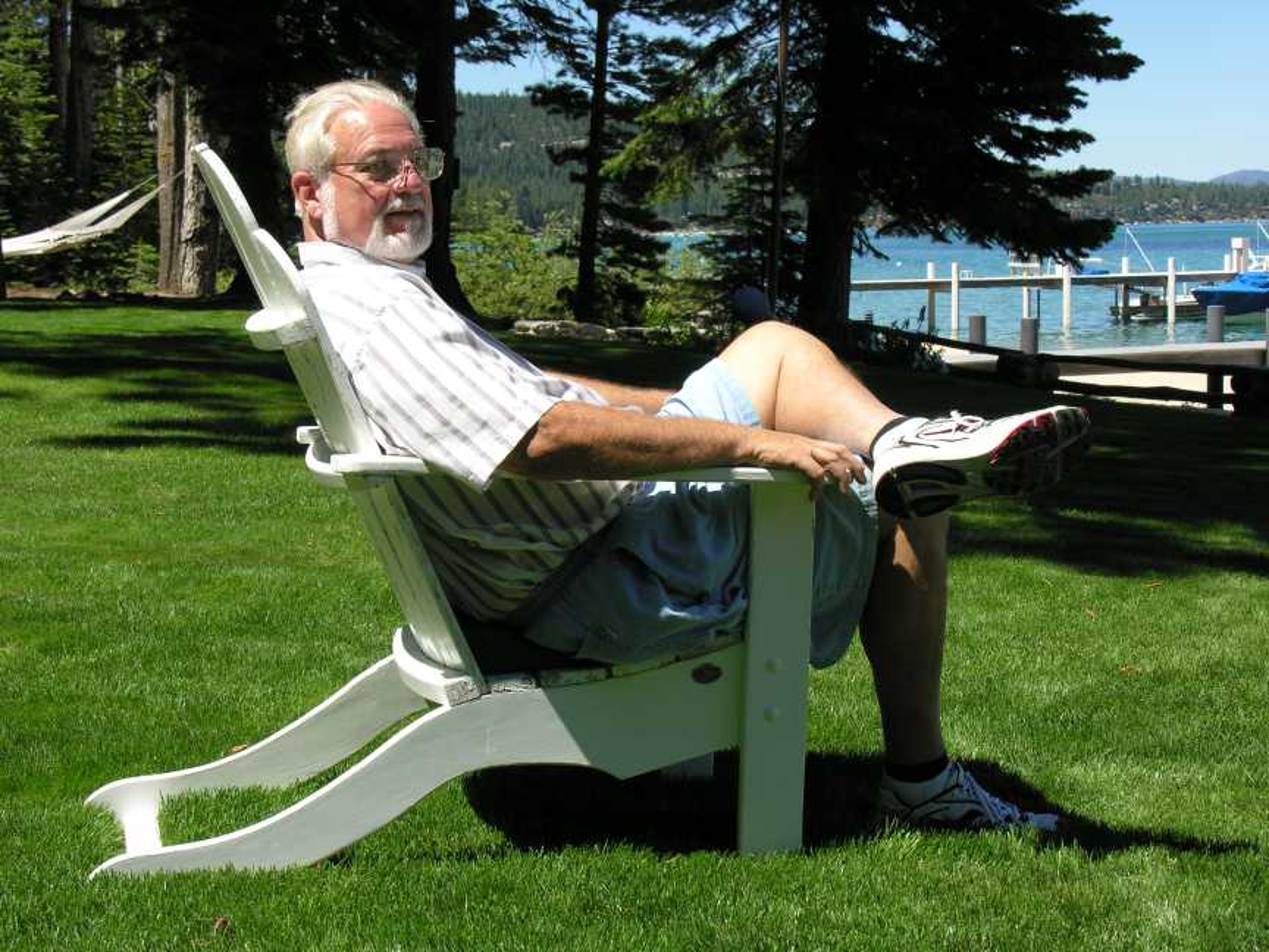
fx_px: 2346
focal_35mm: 64
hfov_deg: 30.3
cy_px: 476
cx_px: 634
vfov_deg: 22.9
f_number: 5.6
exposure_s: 1/201
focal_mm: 16.4
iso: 50
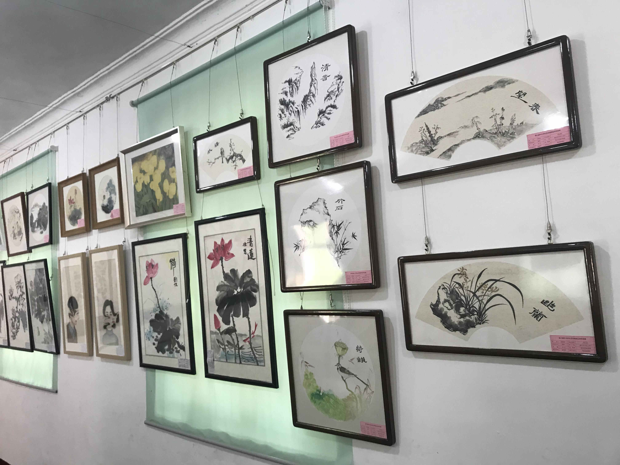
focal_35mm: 28
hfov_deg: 63.4
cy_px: 232
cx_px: 310
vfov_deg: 49.7
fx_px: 502
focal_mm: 3.99
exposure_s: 1/25
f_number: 1.8
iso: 32
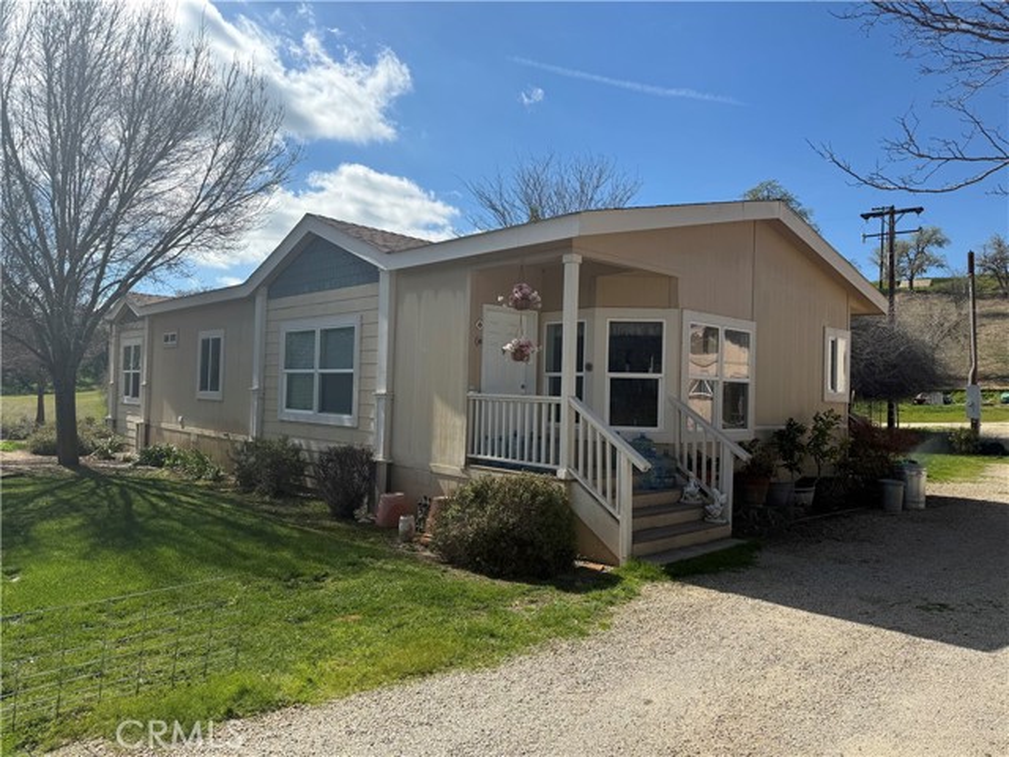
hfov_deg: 71.6
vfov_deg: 56.8
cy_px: 378
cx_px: 504
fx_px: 700
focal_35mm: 24
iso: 80
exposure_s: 1/5714
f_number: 1.78
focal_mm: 6.76
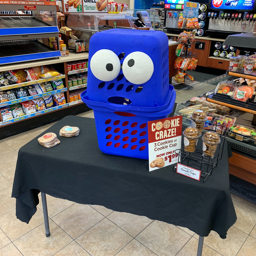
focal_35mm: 31
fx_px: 259
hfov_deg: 52.5
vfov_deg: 52.5
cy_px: 127
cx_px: 138
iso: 160
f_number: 1.8
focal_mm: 4.25
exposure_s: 1/60
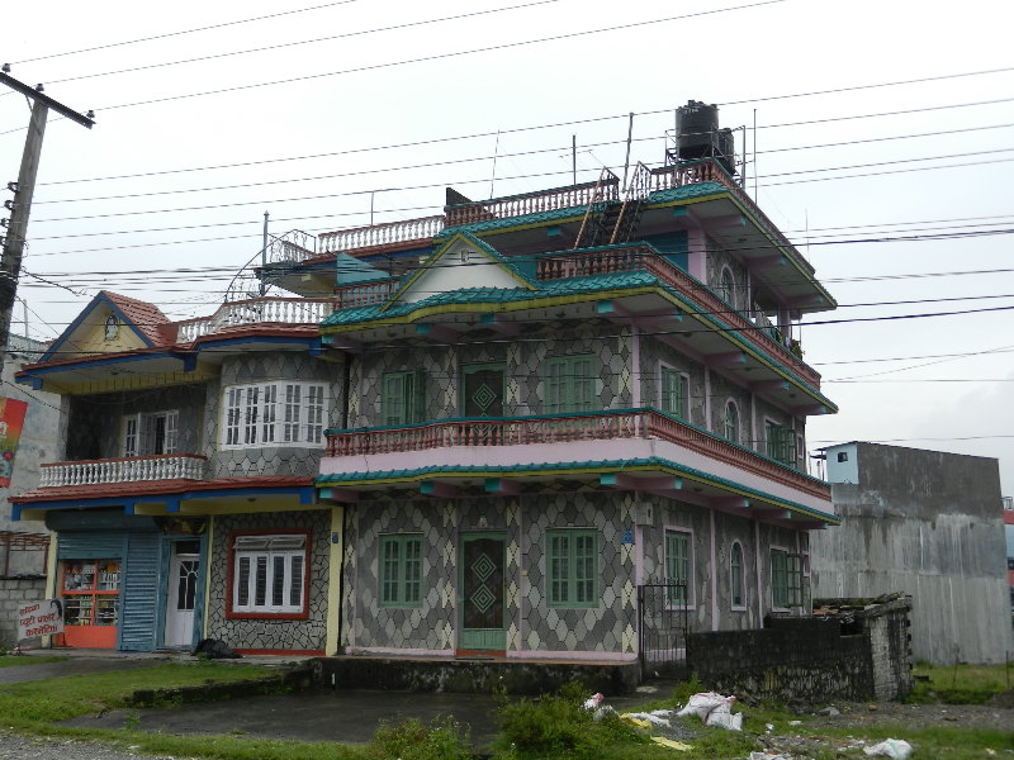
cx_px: 507
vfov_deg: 37.7
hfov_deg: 49.0
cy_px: 380
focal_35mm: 38
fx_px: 1113
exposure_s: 1/800
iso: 160
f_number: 4
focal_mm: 6.9
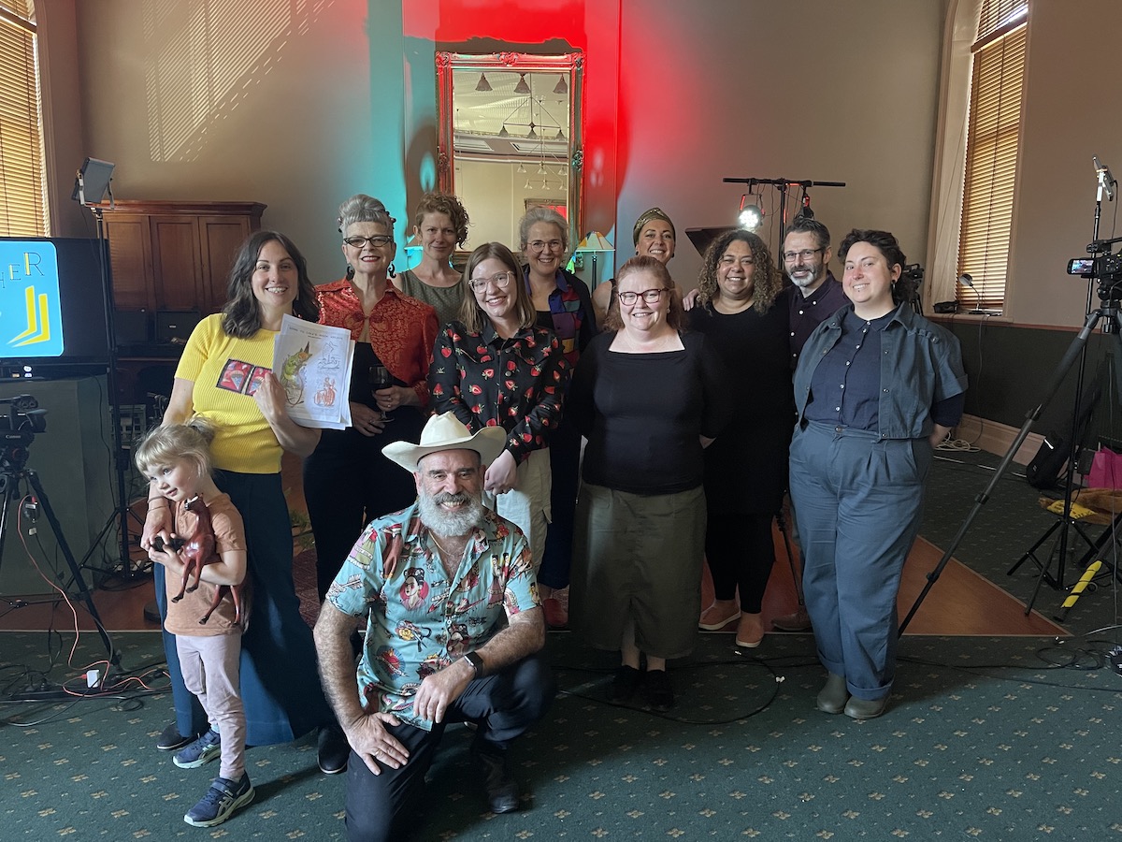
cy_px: 421
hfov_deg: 67.3
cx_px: 561
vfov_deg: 53.1
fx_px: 843
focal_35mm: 26
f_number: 1.6
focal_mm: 5.1
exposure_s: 1/40
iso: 640
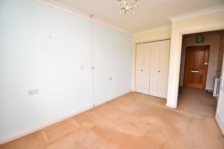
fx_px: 93
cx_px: 112
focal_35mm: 15
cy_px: 74
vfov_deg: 77.3
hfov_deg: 100.4
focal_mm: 10
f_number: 5
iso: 800
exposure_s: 1/100
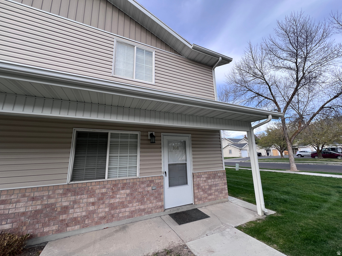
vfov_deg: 89.9
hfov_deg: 106.2
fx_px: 128
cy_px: 128
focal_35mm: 13
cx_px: 171
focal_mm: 1.57
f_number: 1.8
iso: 32
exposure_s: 1/523
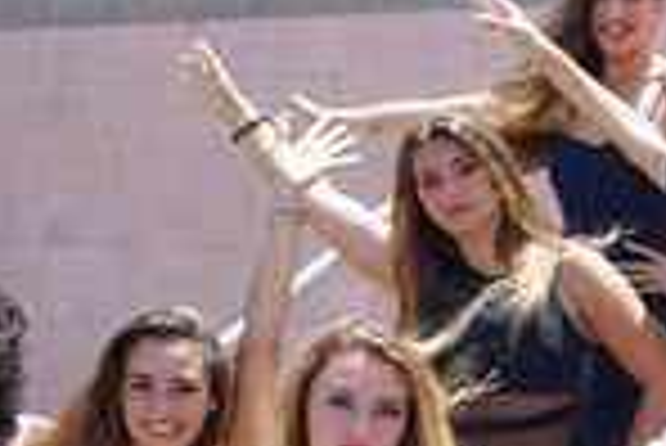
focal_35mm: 160
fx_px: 2963
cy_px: 435
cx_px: 1066
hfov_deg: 12.1
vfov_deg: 8.6
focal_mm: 37
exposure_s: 1/500
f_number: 4
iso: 200
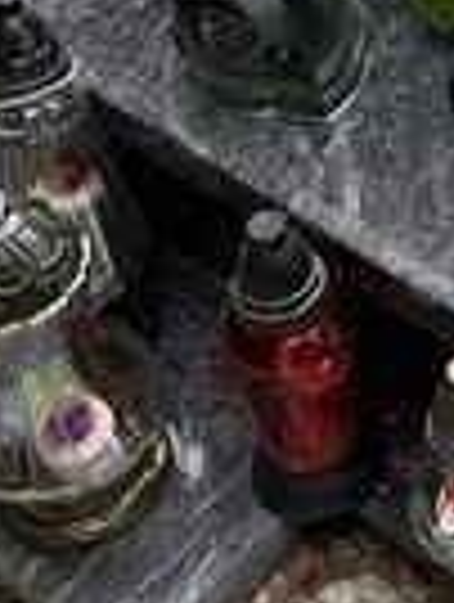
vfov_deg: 15.5
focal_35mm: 117
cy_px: -290
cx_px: 697
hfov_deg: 12.1
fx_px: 2040
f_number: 1.5
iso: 50
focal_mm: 5.7
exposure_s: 1/763
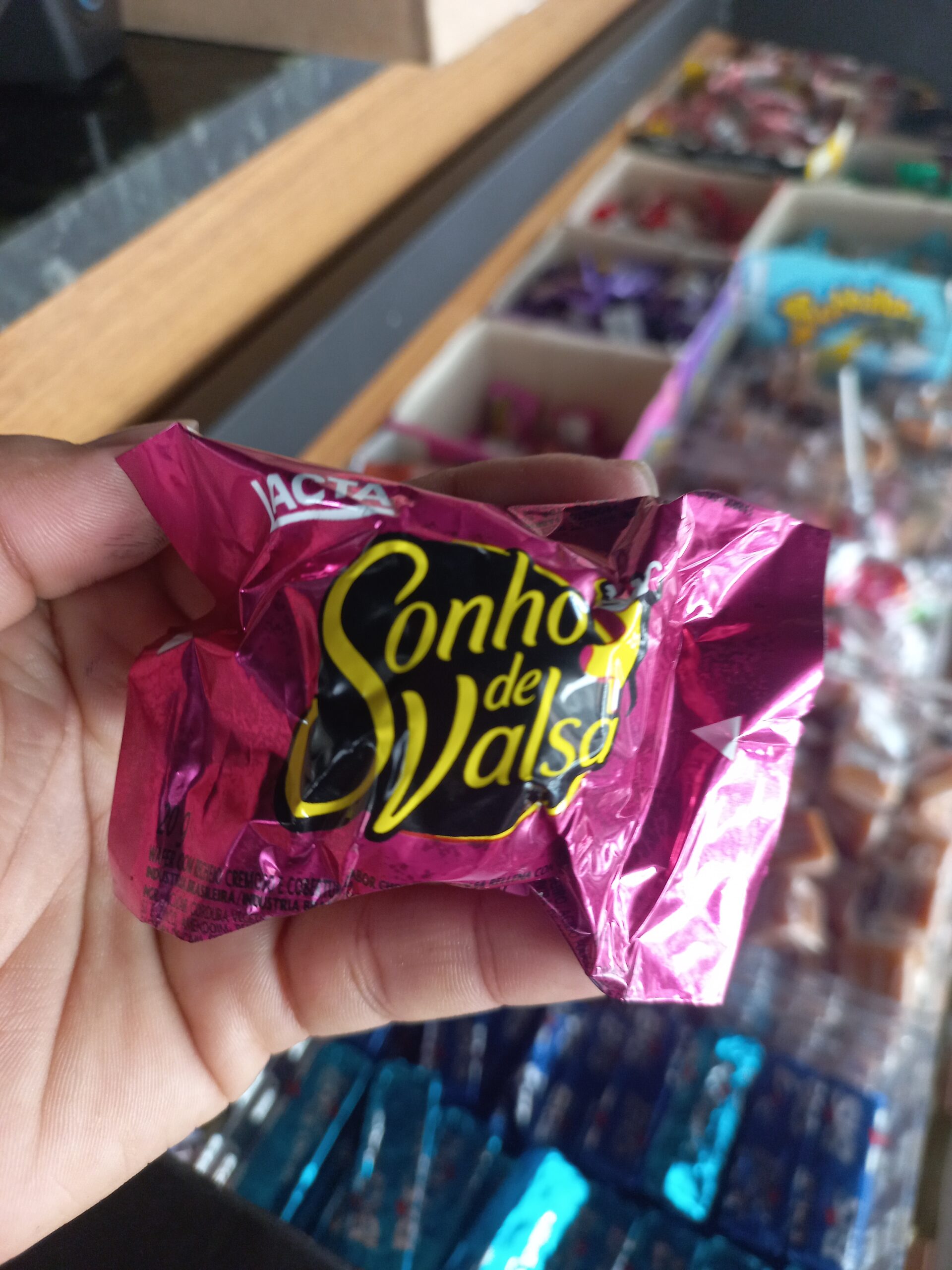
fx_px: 917
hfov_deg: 54.9
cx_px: 476
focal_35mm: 25
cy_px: 635
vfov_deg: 69.4
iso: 200
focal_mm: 4.6
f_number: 1.8
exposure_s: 1/40
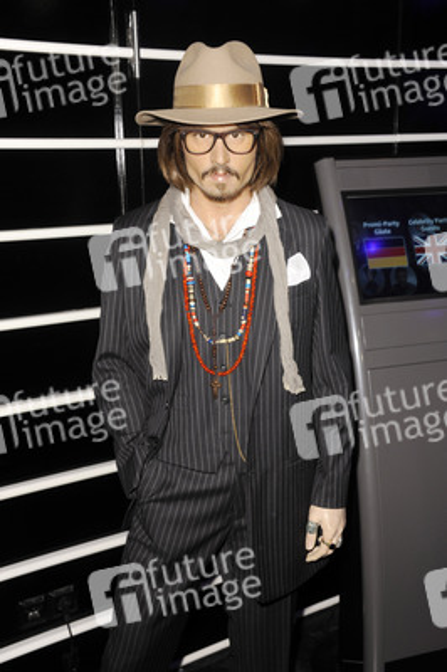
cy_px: 336
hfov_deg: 28.0
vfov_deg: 41.1
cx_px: 224
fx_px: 895
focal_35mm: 48
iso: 800
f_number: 5.6
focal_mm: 48
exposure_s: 1/100
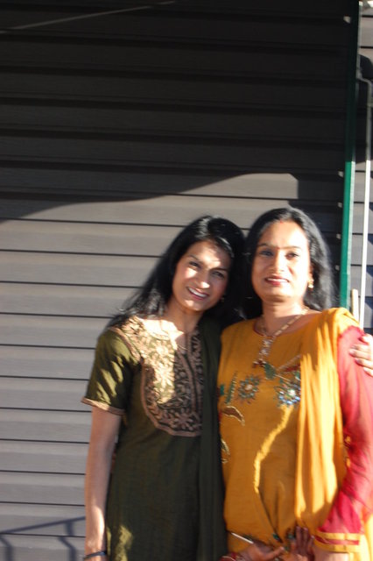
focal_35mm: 82
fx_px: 1283
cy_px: 280
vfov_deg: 24.6
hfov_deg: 16.5
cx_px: 186
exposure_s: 1/125
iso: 400
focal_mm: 55
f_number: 5.6
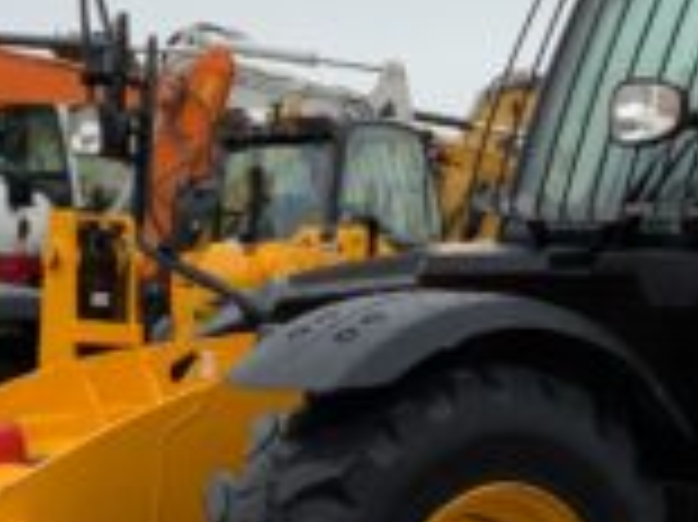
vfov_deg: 12.3
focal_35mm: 120
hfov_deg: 16.2
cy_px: 450
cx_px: 626
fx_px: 2418
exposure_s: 1/122
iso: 50
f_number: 1.8
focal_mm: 3
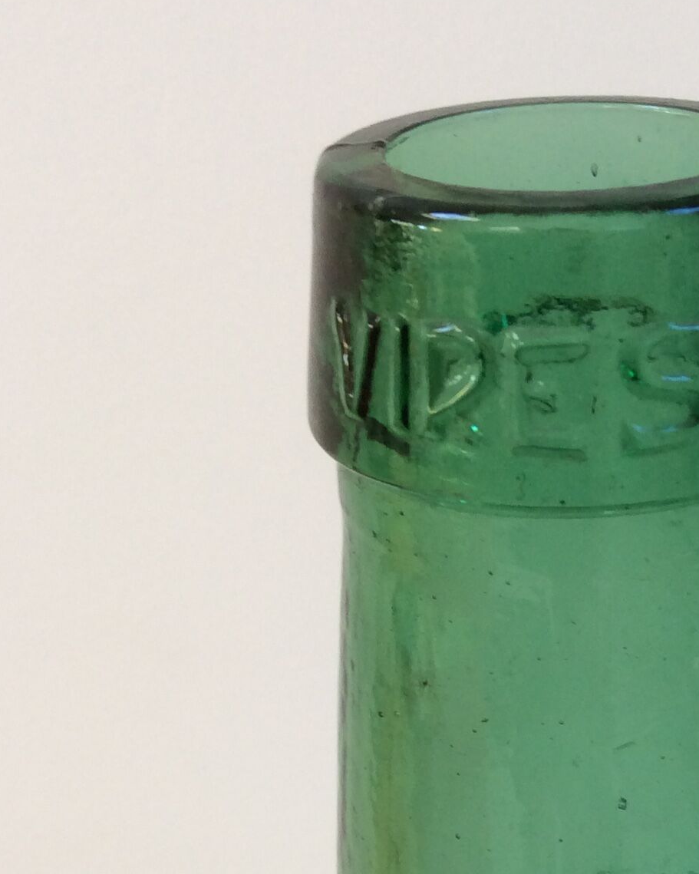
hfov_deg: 21.2
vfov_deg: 25.5
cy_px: 862
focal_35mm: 71
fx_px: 1836
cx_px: 590
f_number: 2.4
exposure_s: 1/25
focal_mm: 3.3
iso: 40
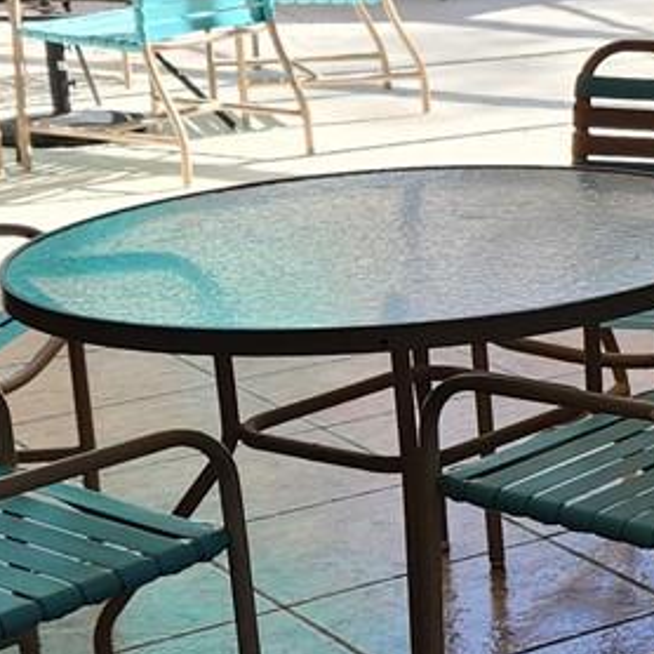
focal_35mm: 117
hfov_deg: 12.7
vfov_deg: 14.9
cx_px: 1367
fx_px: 2501
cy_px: 240
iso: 20
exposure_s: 1/180
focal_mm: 5.4
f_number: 1.8
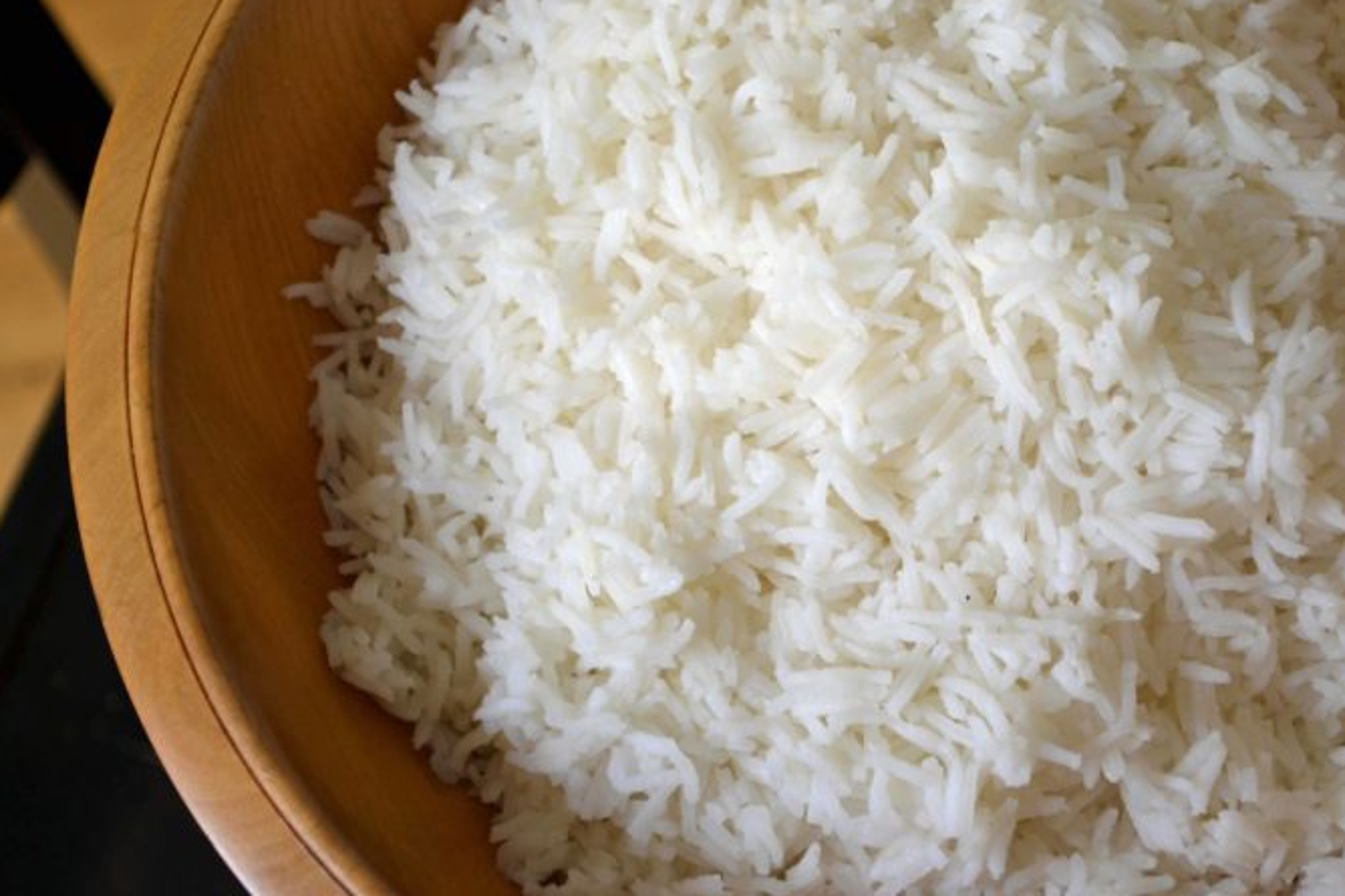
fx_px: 3495
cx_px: 751
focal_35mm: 94
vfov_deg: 14.6
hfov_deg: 21.8
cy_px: 438
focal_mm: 55
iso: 500
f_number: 5.6
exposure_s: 1/60
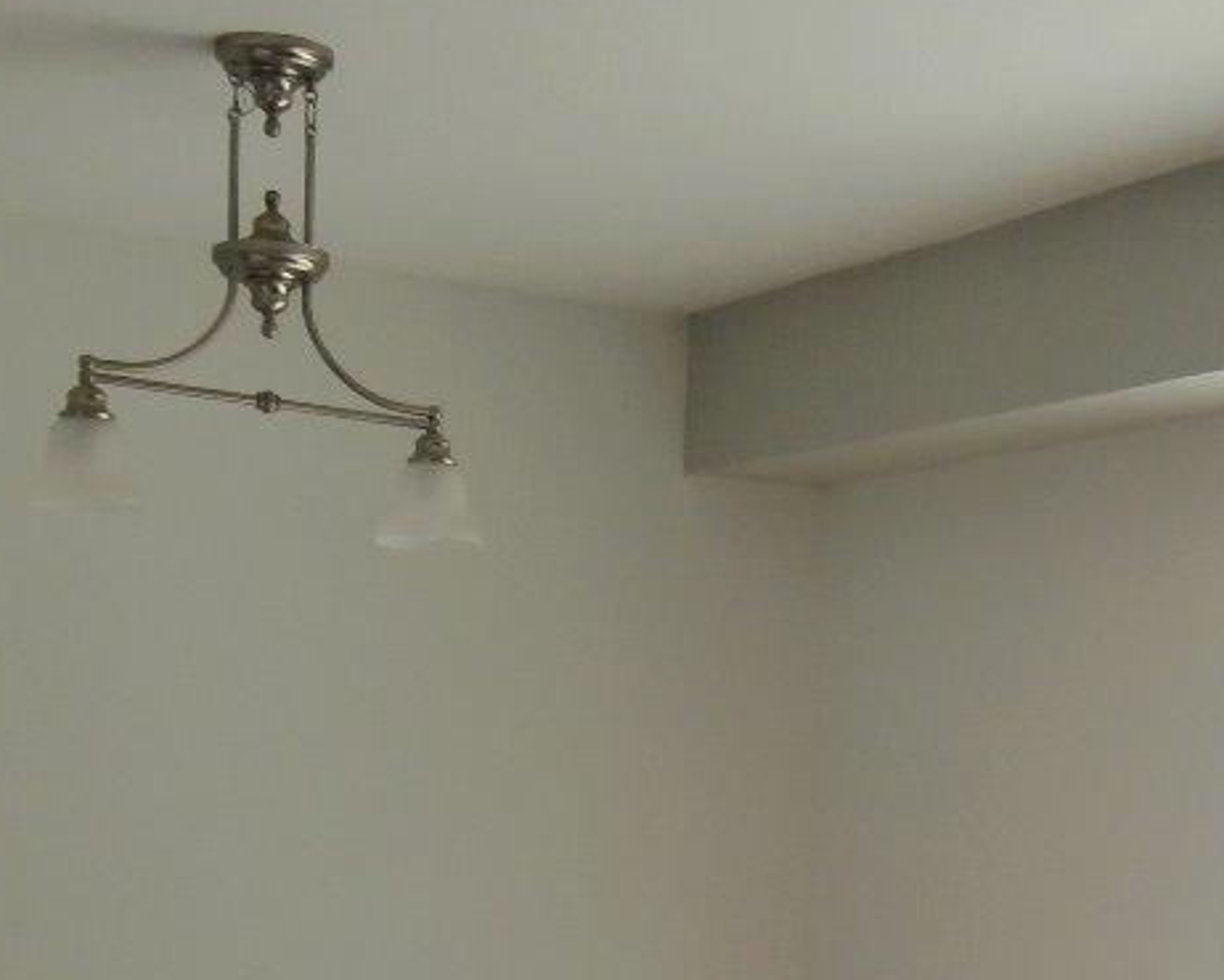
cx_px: 684
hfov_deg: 26.0
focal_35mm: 73
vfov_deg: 19.7
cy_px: 1184
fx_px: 2646
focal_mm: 4.2
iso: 100
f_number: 3
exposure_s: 1/80
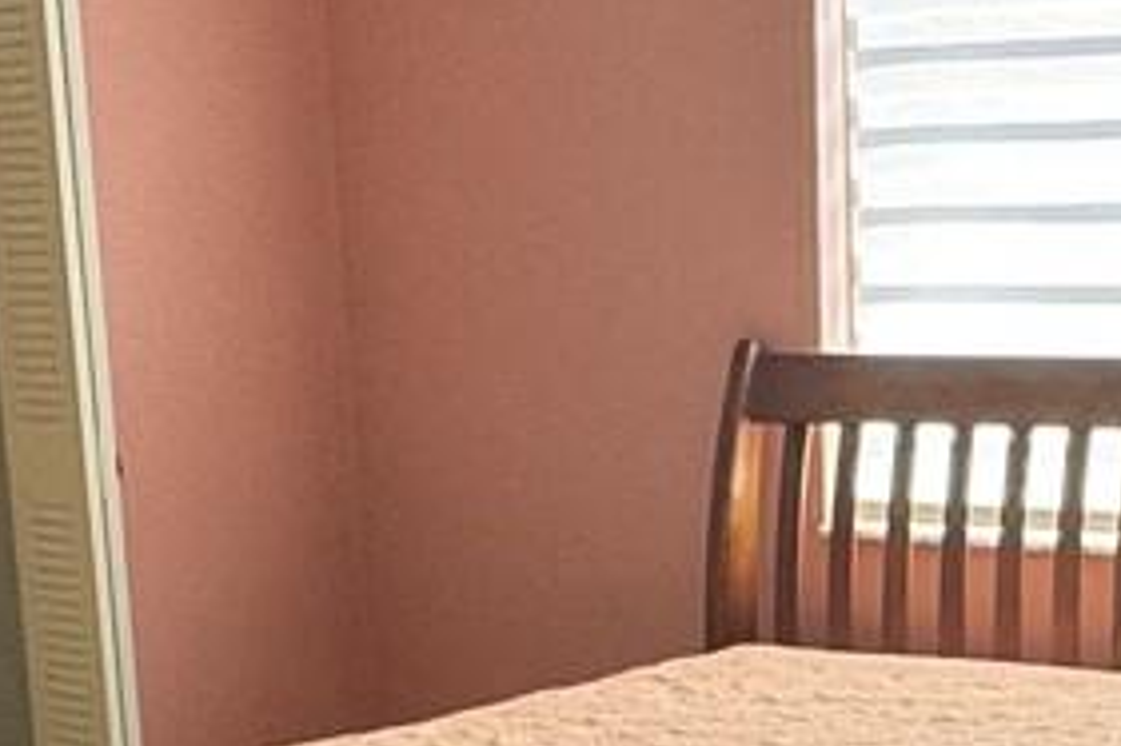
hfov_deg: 23.9
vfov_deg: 15.6
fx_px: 2583
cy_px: 977
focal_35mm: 83
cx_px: 973
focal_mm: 2.22
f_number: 2.2
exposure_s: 1/99
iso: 160
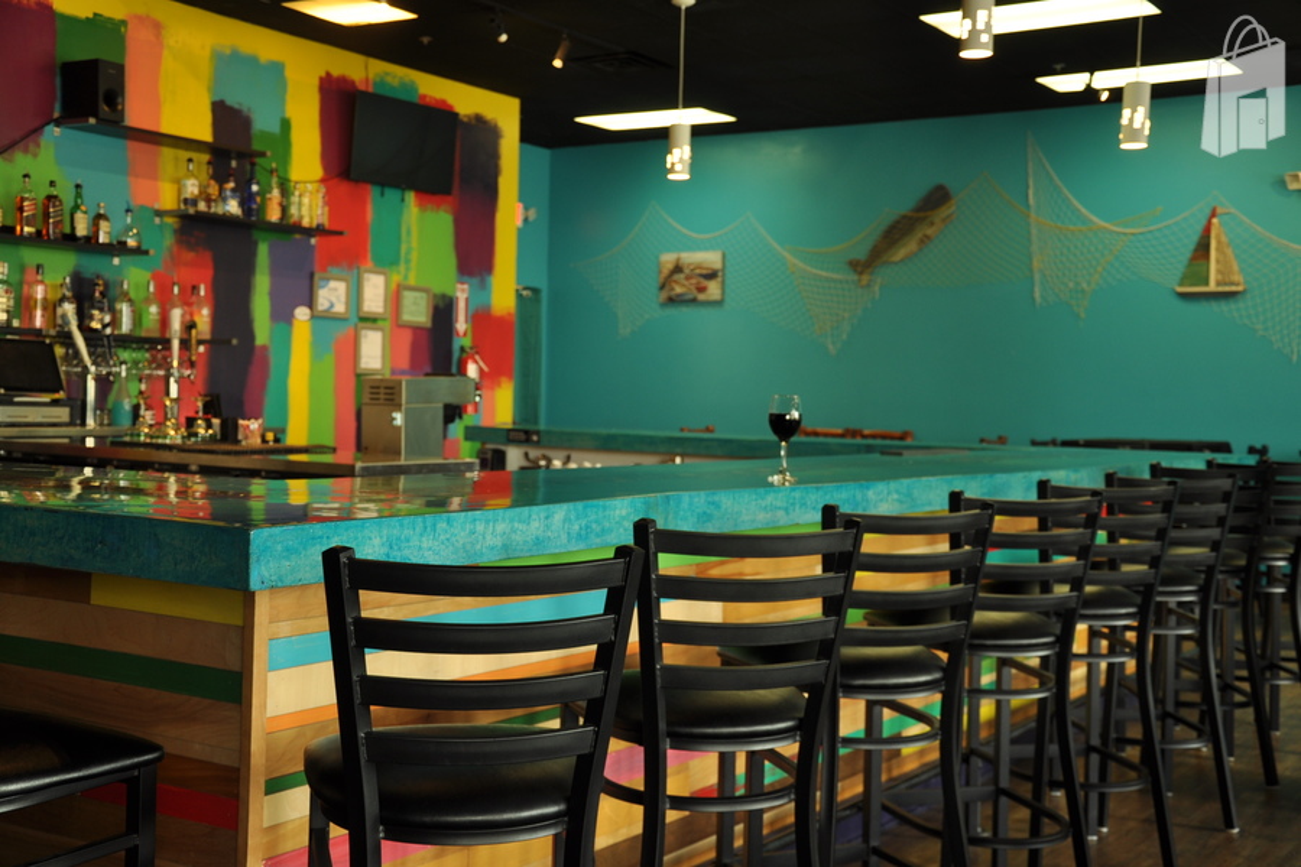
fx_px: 1626
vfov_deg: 29.9
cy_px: 434
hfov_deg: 43.6
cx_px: 650
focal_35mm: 45
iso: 200
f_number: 4.2
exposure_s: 1/20
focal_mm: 30
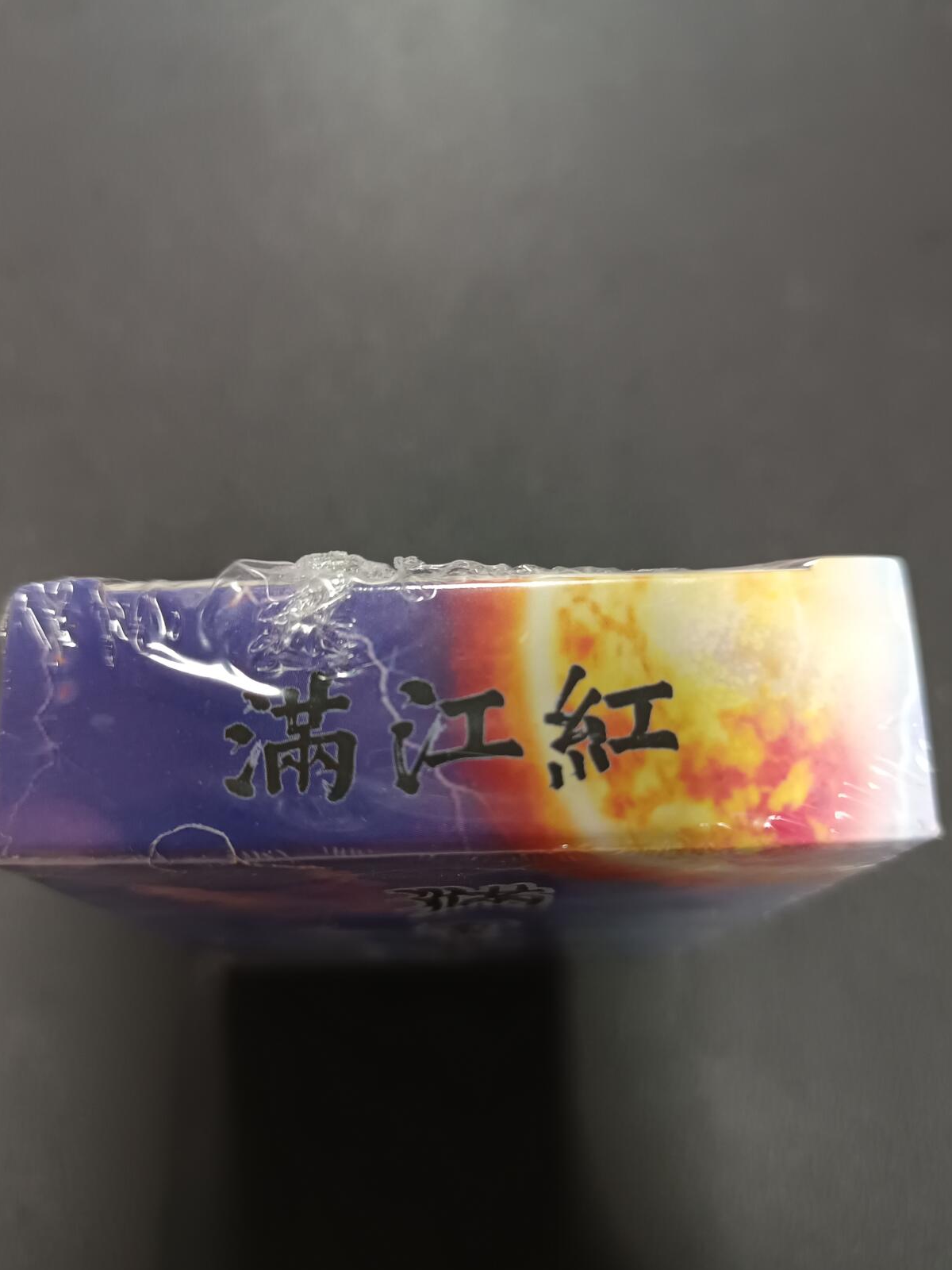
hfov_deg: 51.4
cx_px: 482
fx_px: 990
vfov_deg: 65.2
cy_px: 687
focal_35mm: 27
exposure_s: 1/50
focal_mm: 5.31
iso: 1170
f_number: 1.7
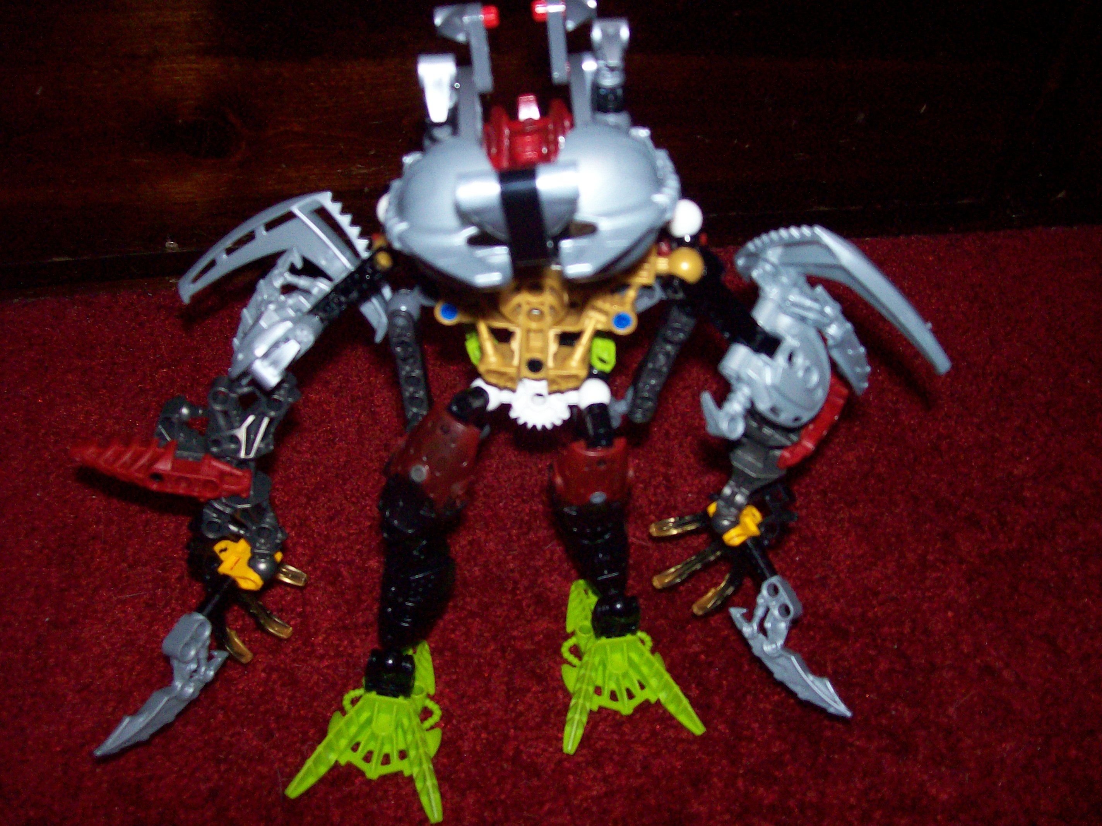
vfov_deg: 39.6
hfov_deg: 51.4
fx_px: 1146
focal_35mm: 36
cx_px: 551
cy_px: 413
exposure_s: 1/64
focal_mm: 6
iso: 140
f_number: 2.7
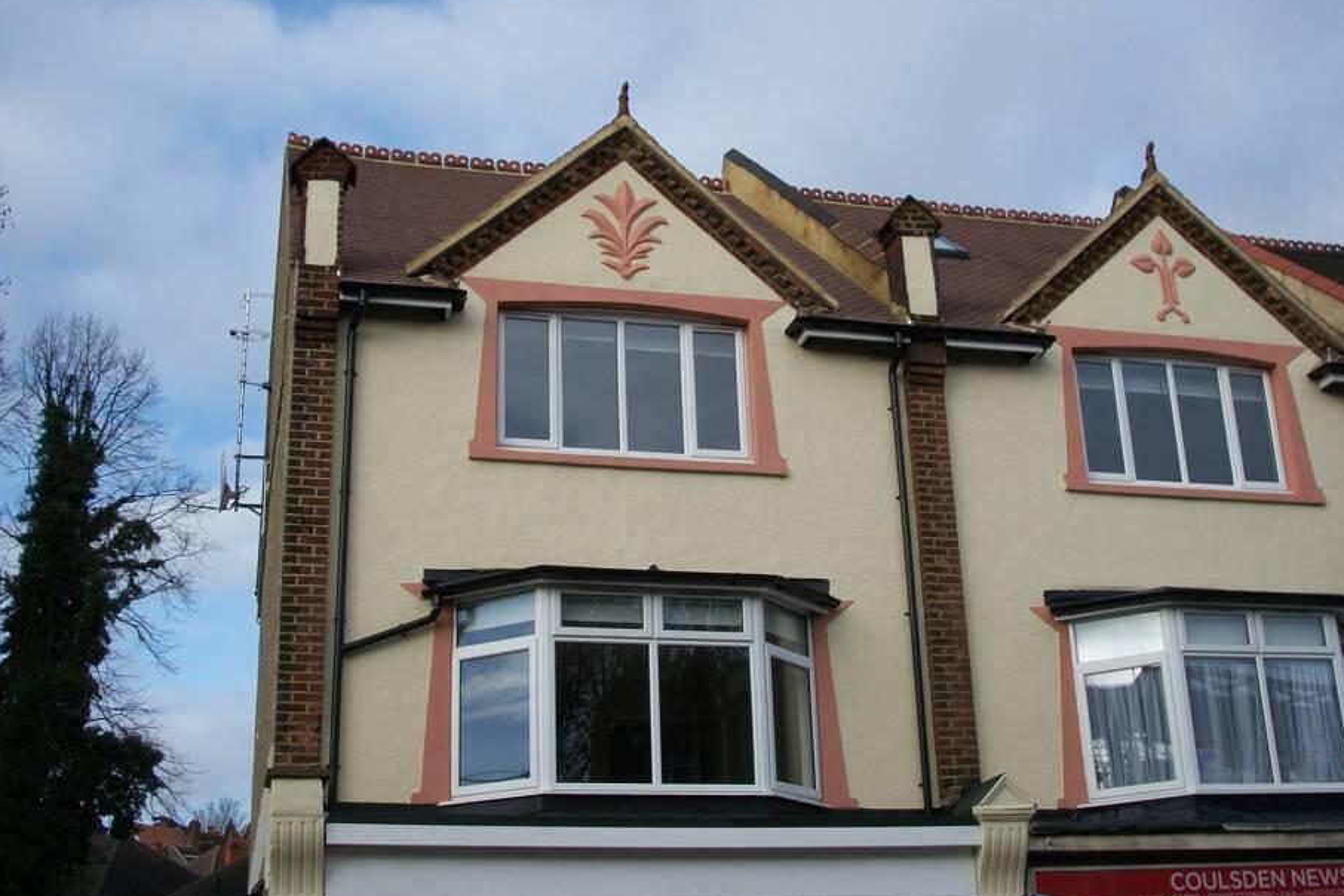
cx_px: 673
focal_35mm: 46
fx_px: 1717
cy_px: 426
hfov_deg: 42.7
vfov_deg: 29.2
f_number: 3.5
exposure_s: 1/640
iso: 80
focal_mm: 7.8
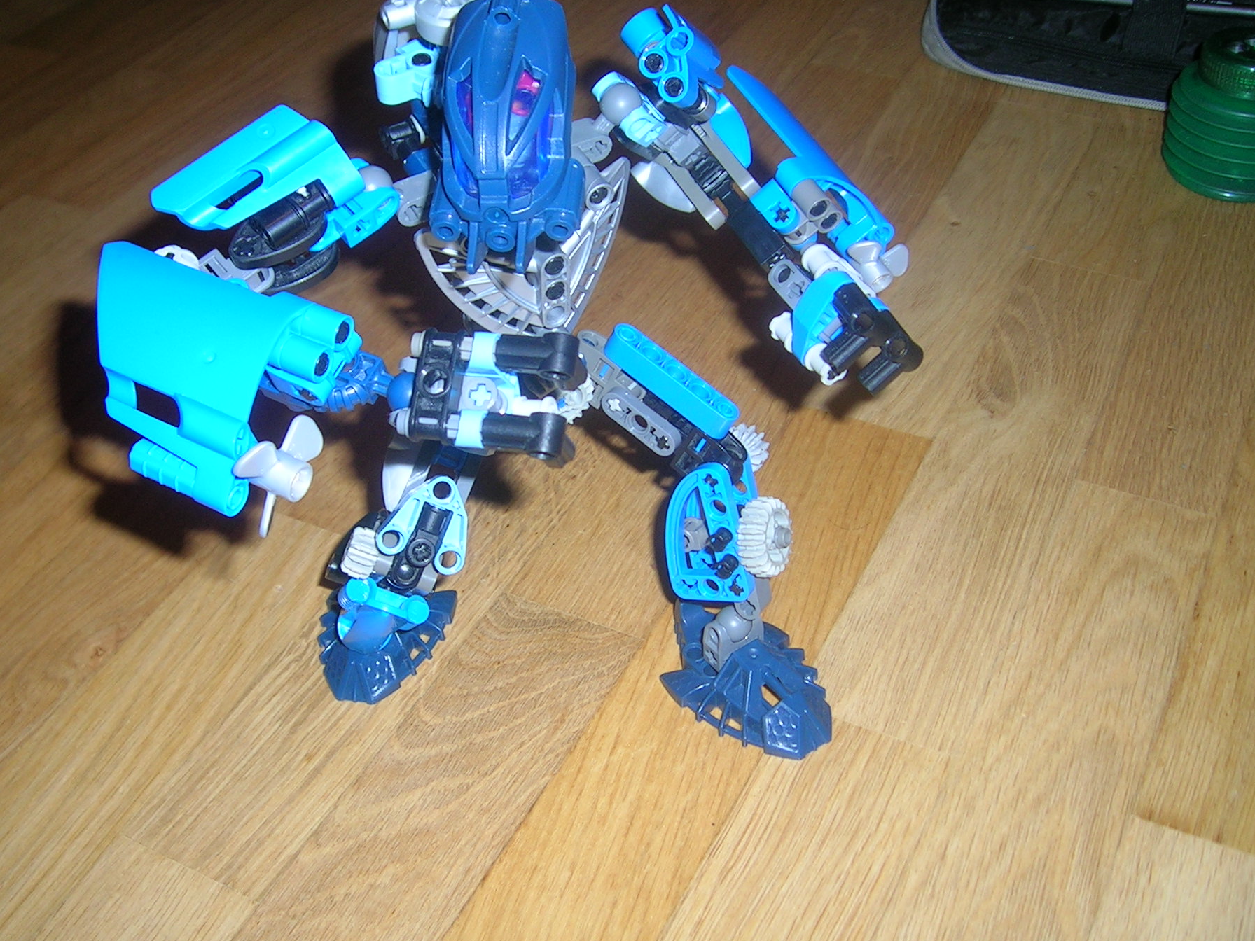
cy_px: 474
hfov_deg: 46.7
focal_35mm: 40
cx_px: 560
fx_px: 1450
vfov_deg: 36.0
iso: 50
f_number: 2.8
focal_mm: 5.4
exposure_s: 1/60.1
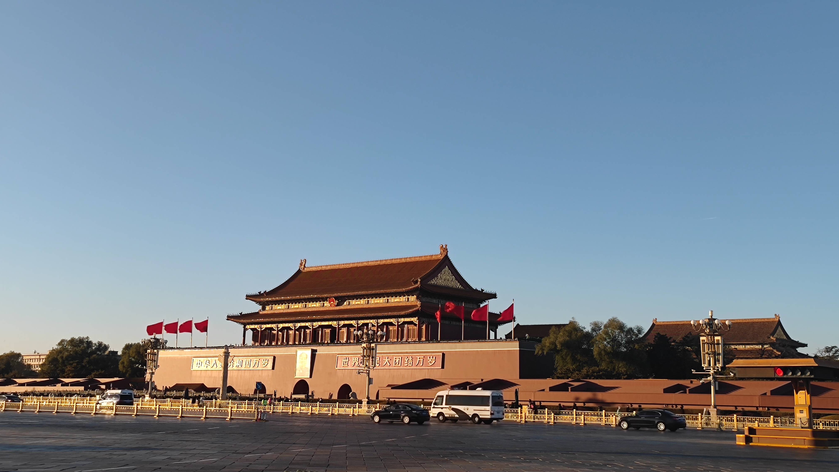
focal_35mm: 42
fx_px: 934
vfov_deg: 28.3
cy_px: 213
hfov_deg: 48.4
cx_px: 414
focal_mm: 7.59
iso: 50
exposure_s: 1/1105
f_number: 1.95
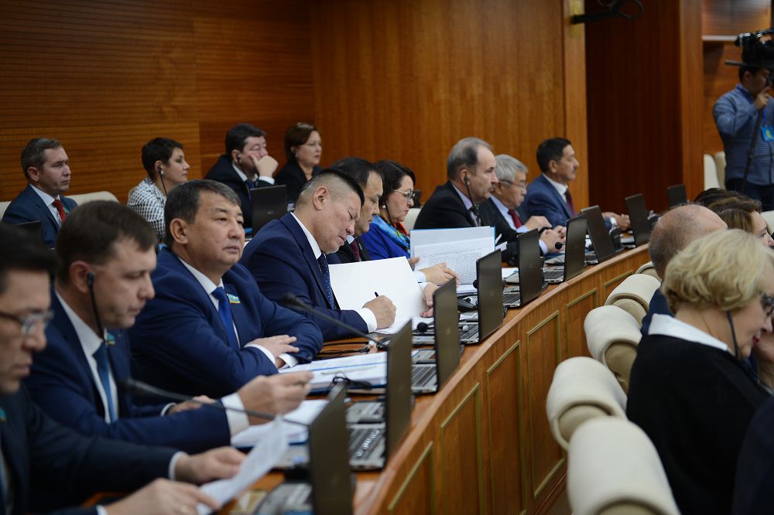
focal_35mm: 70
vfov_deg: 19.4
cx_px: 387
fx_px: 1504
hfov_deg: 28.9
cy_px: 258
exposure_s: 1/320
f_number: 2.8
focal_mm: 70
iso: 2000
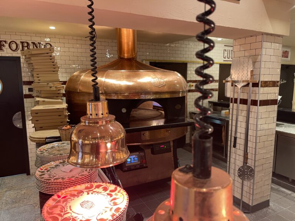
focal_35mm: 25
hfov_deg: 69.4
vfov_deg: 54.9
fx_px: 213
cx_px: 148
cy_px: 110
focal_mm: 5.1
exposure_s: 1/50
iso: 160
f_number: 1.6
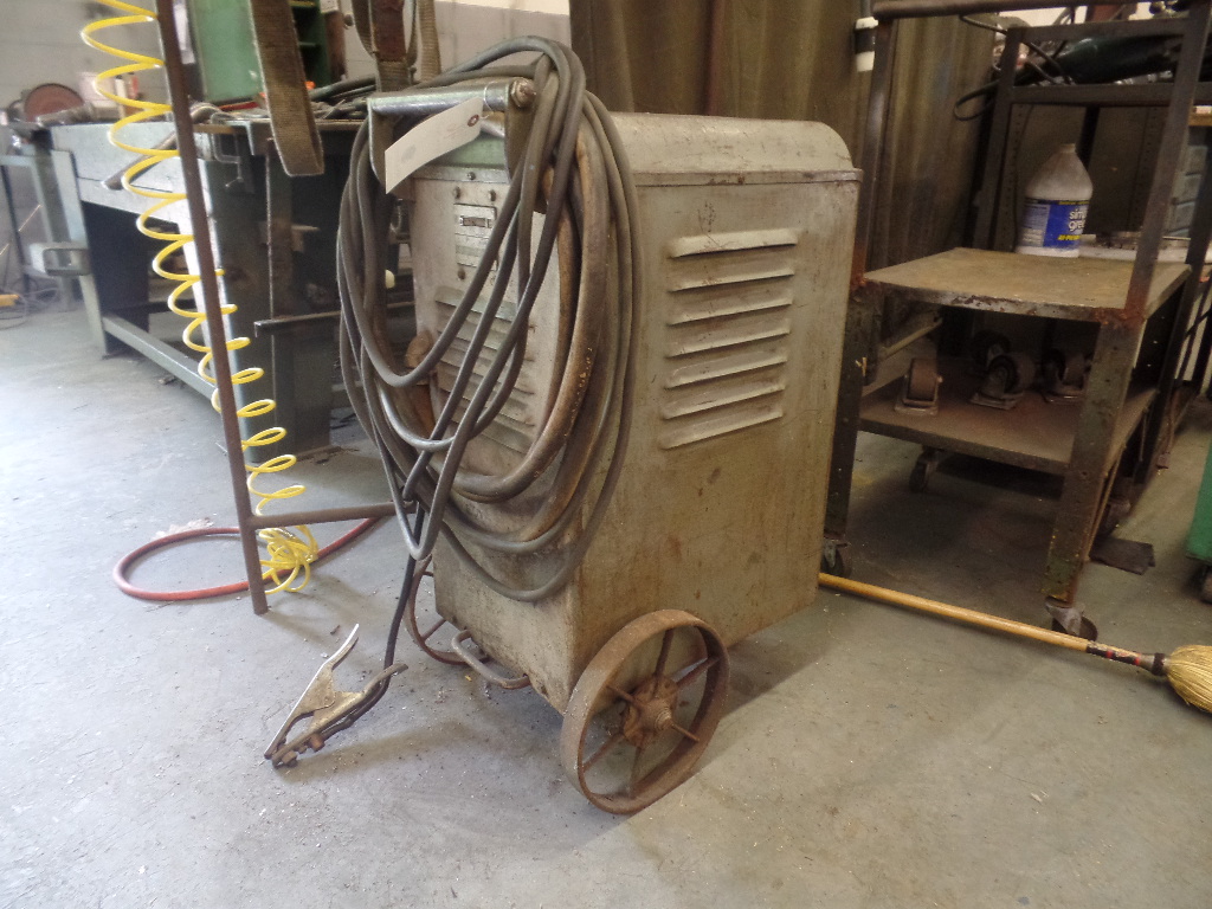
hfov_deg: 73.9
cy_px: 454
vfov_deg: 58.9
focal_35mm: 23
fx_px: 805
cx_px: 606
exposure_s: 1/15
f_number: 2.8
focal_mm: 4.1
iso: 400
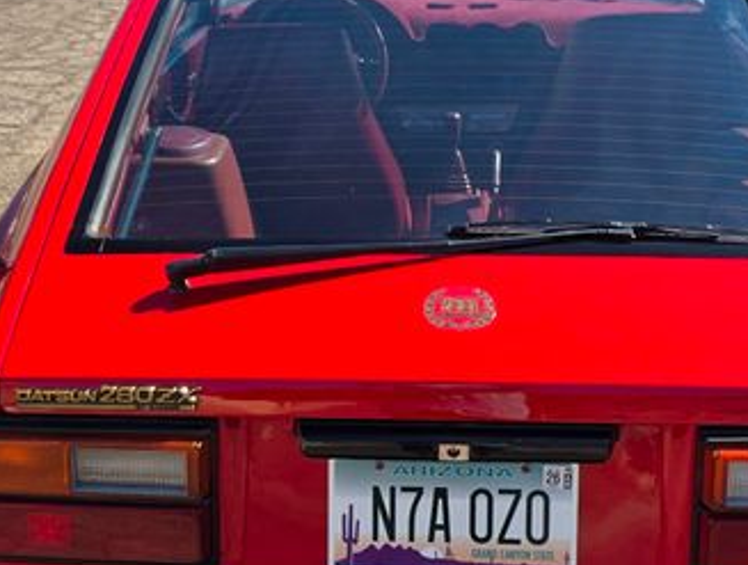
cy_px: 373
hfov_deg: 42.0
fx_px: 975
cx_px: 393
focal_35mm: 45
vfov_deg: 32.1
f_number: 1.7
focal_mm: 6.3
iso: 12
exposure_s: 1/477
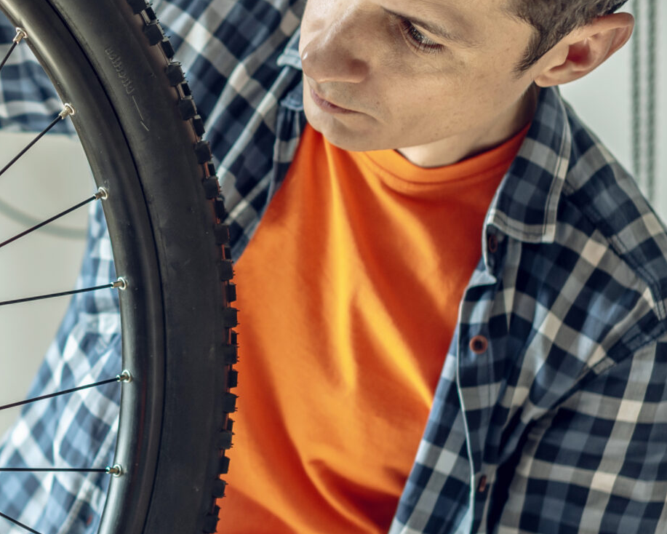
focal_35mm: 131
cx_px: -30
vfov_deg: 11.8
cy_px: 322
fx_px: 2587
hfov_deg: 14.4
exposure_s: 1/160
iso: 160
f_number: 2.2
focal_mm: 50
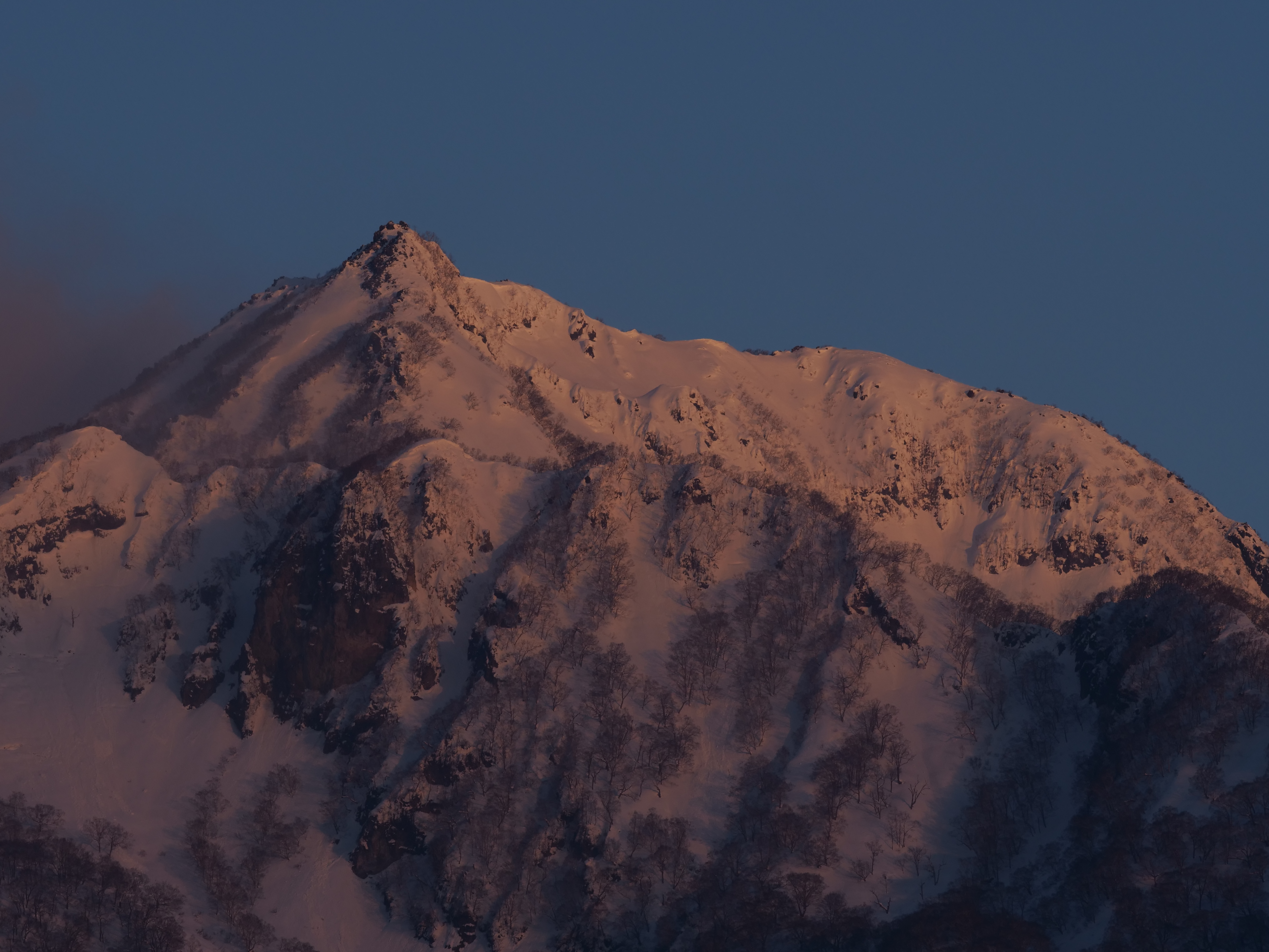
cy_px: 476
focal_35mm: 400
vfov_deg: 3.7
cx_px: 634
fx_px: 14664
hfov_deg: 5.0
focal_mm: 200
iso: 200
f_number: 8
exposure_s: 1/320
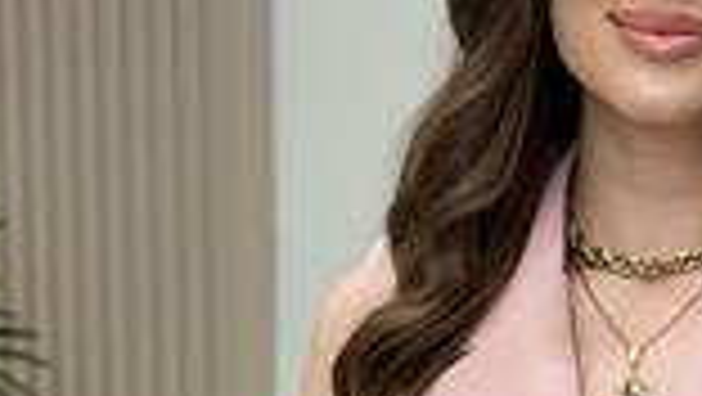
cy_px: 655
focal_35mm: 179
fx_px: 3334
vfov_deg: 6.7
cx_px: 706
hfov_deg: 11.9
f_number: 1.78
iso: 80
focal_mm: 6.86
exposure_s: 1/302
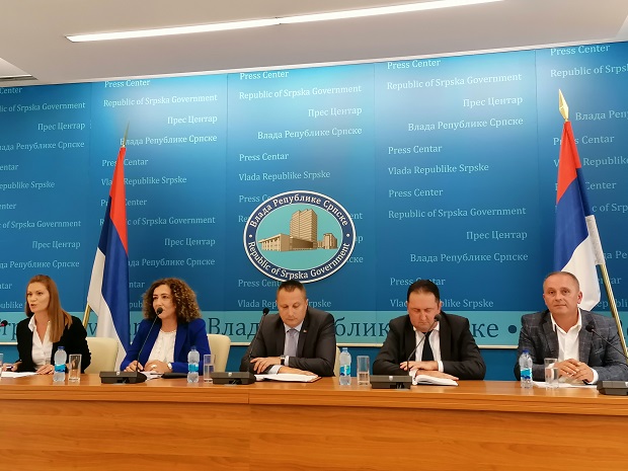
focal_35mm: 40
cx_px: 314
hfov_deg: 46.8
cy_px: 236
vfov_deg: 36.0
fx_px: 726
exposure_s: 1/33.3
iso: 200
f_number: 1.8
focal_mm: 4.75
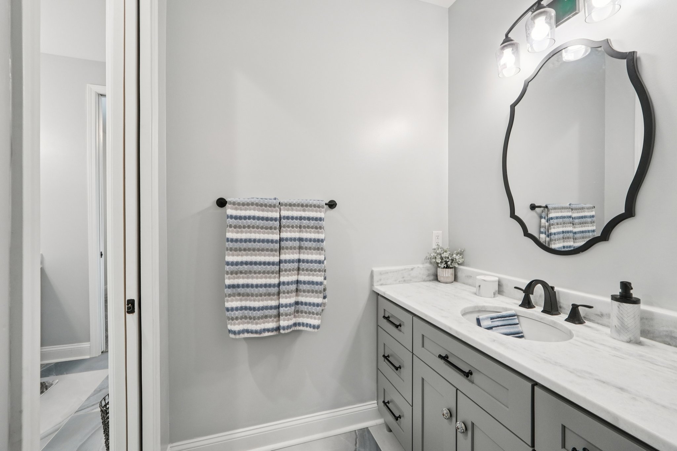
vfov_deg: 77.3
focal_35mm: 15
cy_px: 226
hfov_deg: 100.4
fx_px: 282
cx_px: 338
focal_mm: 10
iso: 400
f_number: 8
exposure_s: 1/10
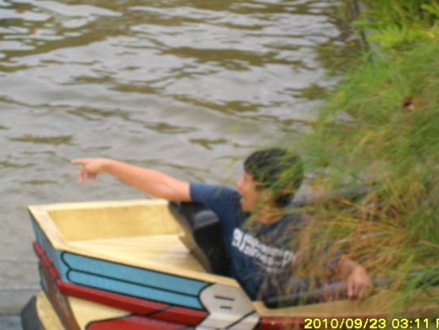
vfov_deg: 12.1
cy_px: 167
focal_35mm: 123
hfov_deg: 16.0
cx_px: 221
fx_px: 1561
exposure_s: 1/125
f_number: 5.2
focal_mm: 18.6
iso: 100
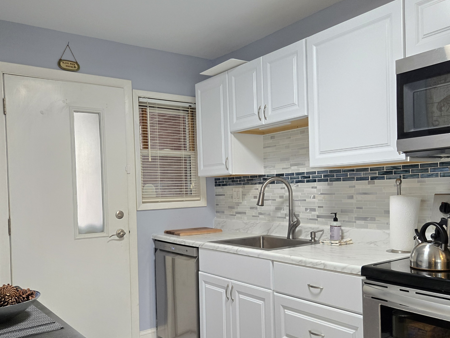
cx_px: 240
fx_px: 416
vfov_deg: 44.0
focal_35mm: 32
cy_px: 195
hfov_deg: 56.8
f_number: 1.8
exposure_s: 1/120
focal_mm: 5.4
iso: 320
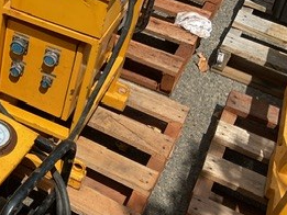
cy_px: 59
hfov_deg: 25.6
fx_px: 589
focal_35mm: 71
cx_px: -19
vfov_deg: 20.6
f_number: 1.8
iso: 16
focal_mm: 3
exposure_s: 1/2538
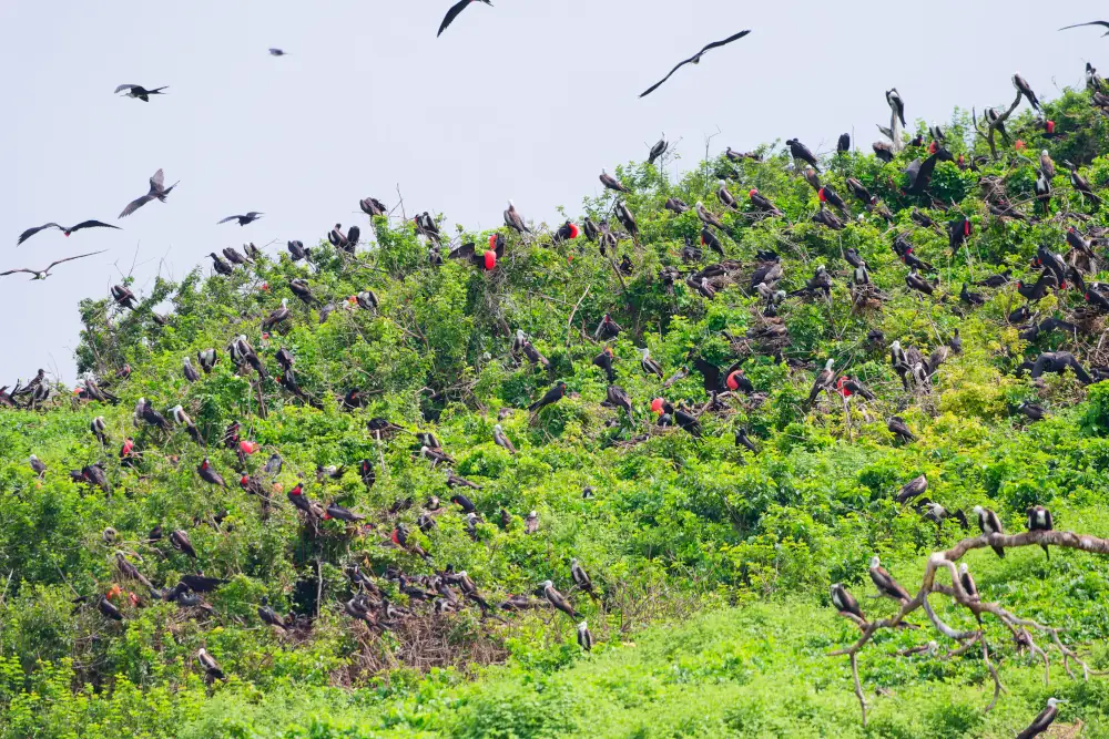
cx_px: 554
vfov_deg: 2.3
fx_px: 18485
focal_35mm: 600
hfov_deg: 3.4
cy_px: 370
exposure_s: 1/8000
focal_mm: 600
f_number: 6.3
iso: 1600
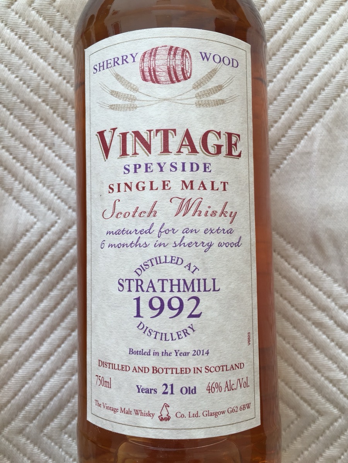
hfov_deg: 48.2
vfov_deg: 61.7
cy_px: 232
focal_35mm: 29
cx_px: 174
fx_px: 389
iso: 40
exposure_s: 1/120
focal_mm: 4.15
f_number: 2.2
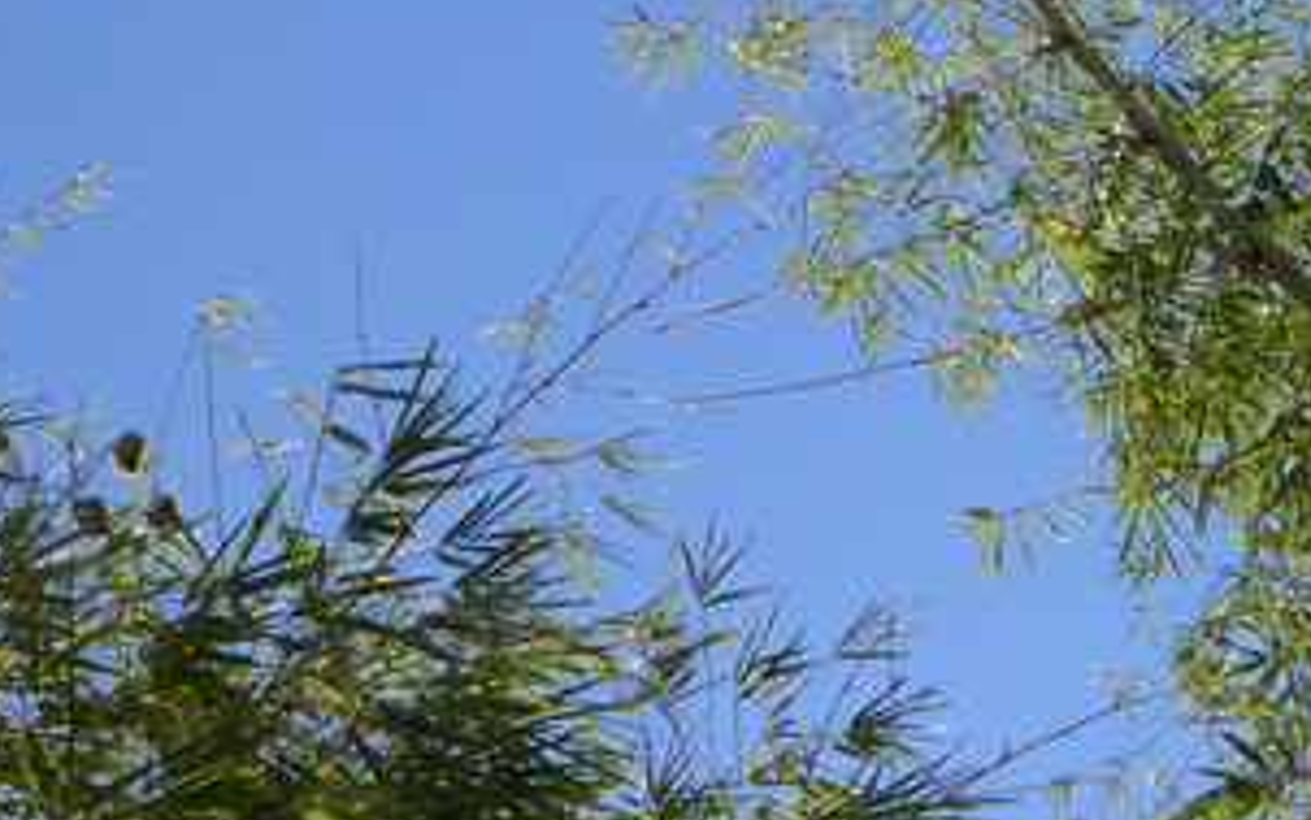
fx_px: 4075
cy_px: -48
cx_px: 840
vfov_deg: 11.4
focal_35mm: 114
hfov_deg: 18.2
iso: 80
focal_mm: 9.2
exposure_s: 1/1600
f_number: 2.8
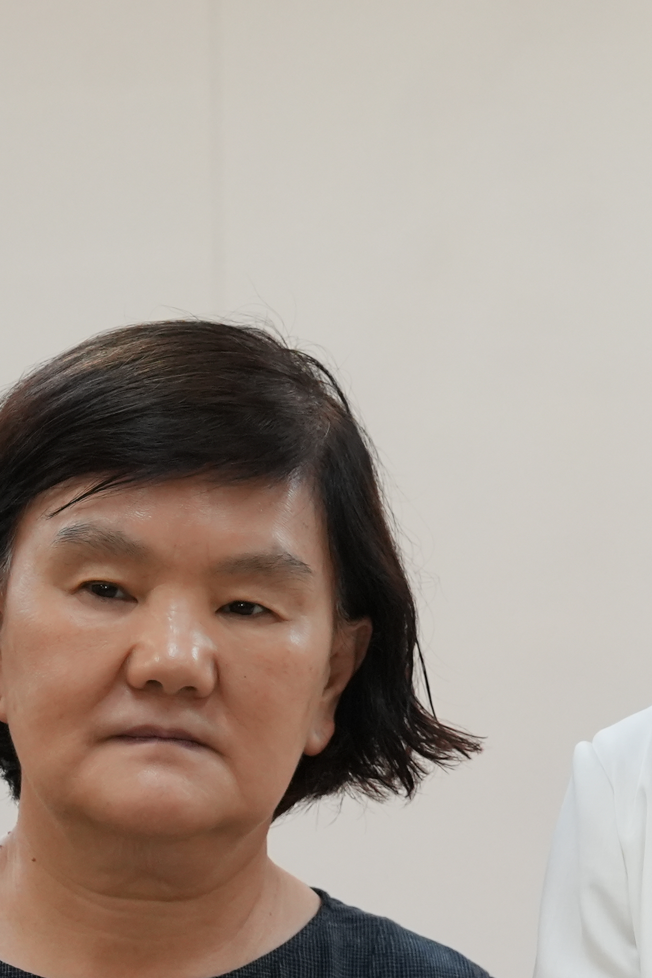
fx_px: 5623
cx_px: 1012
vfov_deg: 9.9
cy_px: 734
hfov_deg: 6.5
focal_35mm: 207
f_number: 5
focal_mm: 60
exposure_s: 1/200
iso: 2000
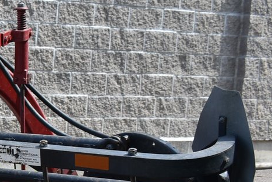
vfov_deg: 11.3
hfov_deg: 14.9
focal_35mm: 120
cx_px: -217
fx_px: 907
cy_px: 172
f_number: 7.1
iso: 200
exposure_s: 1/250
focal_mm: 22
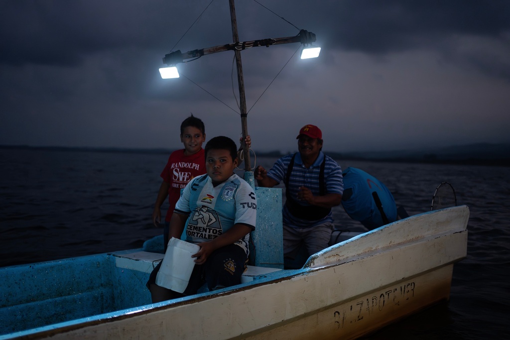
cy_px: 170
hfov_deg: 54.4
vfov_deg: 37.9
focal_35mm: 35
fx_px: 496
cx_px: 255
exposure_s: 1/320
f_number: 1.8
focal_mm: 35
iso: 1600
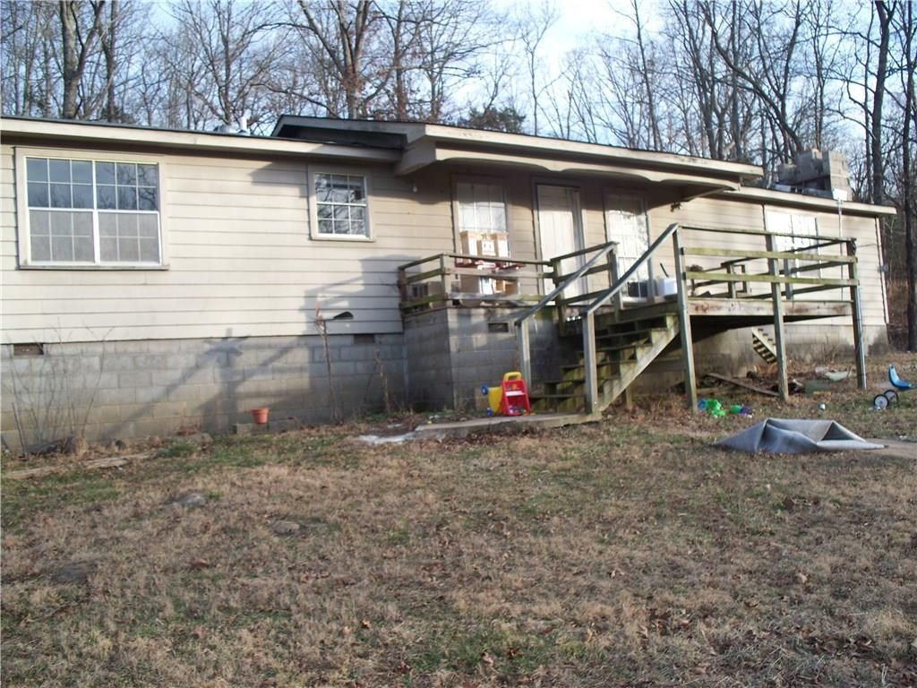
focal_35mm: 36
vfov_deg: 39.7
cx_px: 458
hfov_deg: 51.4
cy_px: 344
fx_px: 954
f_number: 2.8
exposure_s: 1/200
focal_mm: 7.54
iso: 64
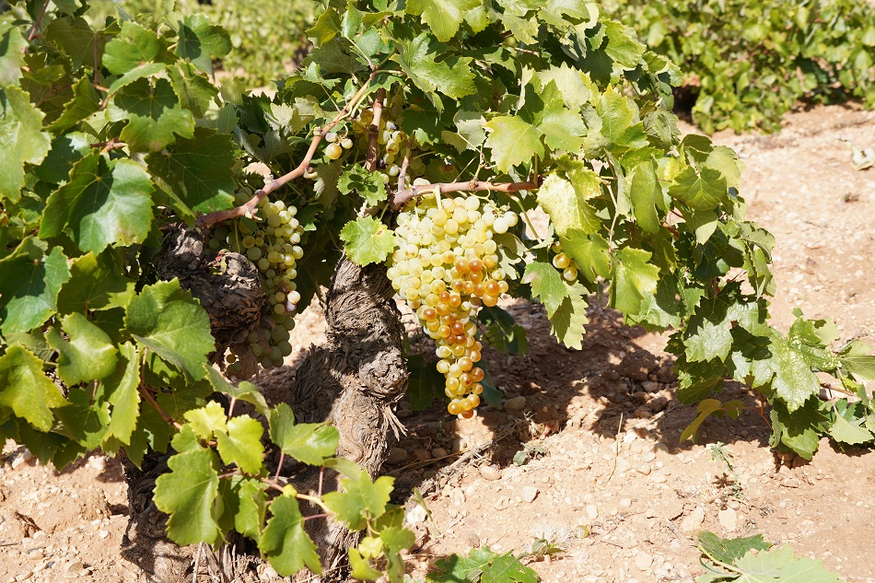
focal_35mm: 47
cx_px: 438
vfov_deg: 28.6
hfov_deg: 41.9
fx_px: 1142
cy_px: 292
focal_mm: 47
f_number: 8
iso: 100
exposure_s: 1/160
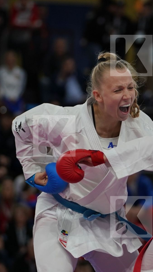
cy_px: 136
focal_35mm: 309
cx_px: 131
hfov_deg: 3.9
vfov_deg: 7.0
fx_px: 2228
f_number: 2.8
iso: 1000
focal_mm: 131
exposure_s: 1/1000
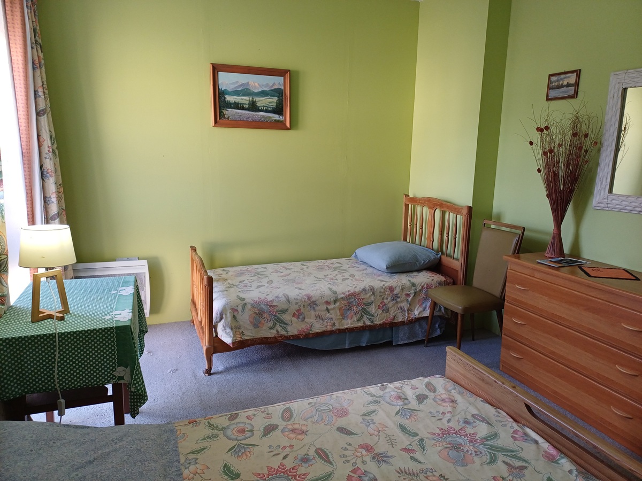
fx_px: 464
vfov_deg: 54.9
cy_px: 240
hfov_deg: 69.4
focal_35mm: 25
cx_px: 321
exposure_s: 1/50
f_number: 1.8
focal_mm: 4.65
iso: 80
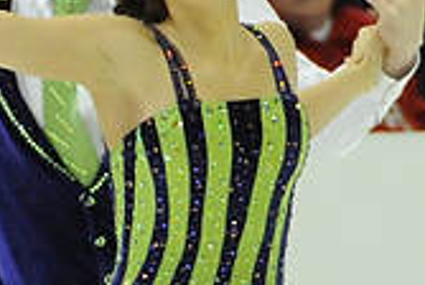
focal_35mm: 1435
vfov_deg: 1.0
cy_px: 211
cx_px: 137
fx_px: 16971
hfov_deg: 1.4
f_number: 5.6
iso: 3200
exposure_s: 1/800
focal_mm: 200
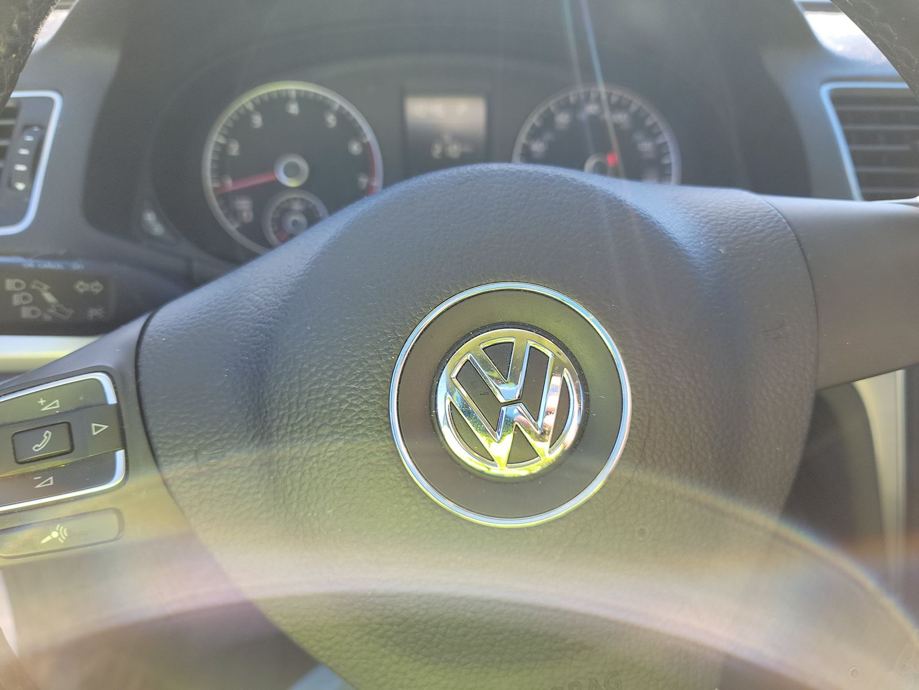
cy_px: 345
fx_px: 637
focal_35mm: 24
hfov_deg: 71.6
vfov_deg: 56.8
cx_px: 460
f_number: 1.8
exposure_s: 1/119
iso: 89
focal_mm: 6.7
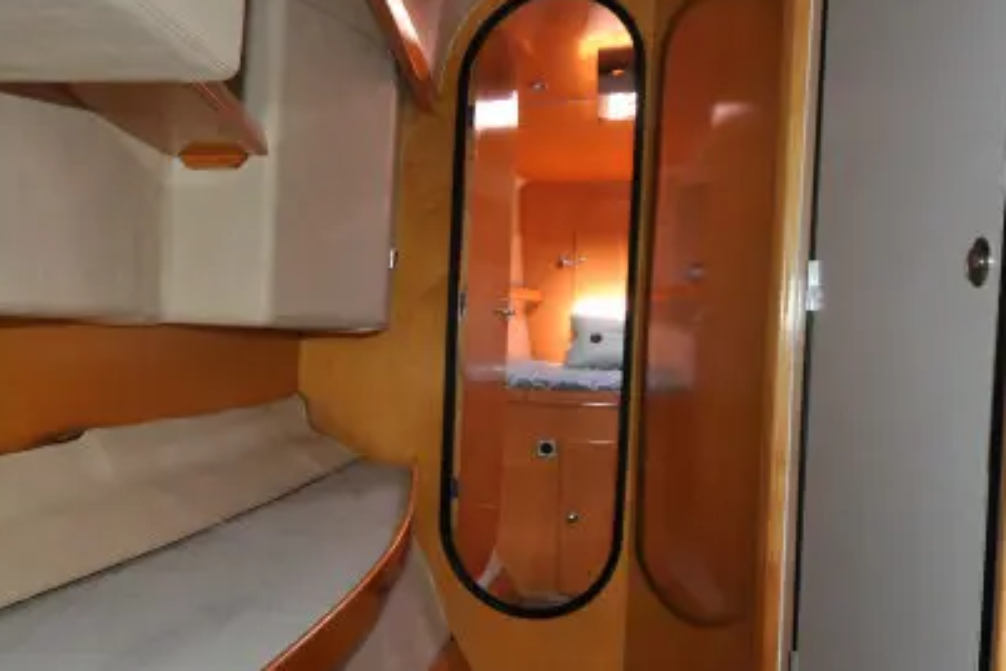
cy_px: 382
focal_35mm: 36
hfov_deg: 52.7
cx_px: 368
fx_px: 1000
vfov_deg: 37.0
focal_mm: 15
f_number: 4
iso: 800
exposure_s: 1/60
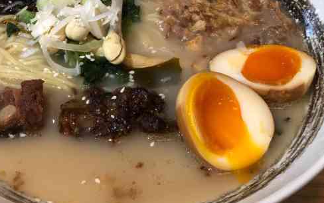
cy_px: 67
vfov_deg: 16.5
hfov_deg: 26.1
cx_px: 131
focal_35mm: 79
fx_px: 698
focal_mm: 6
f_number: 2.4
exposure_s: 1/25
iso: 125
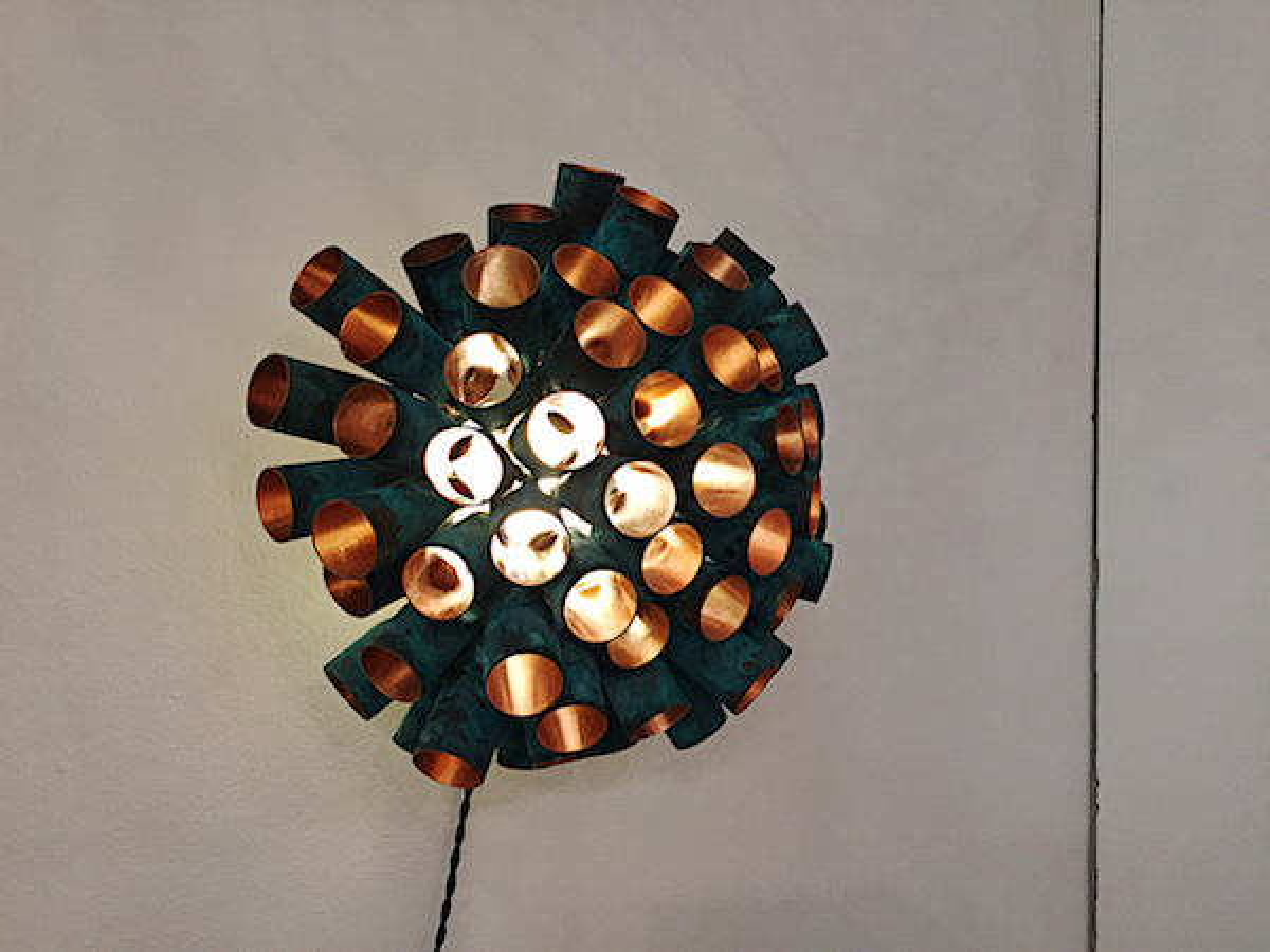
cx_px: 635
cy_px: 476
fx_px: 1064
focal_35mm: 29
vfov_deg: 48.2
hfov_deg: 61.7
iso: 50
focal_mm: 4.15
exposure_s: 1/30
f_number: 2.2
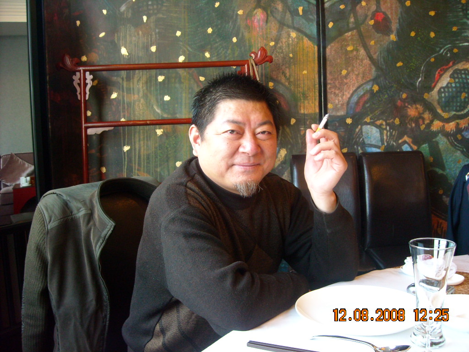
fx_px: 474
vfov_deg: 40.7
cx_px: 234
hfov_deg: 52.6
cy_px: 176
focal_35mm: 35
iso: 227
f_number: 2.8
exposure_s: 1/60
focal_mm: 5.7
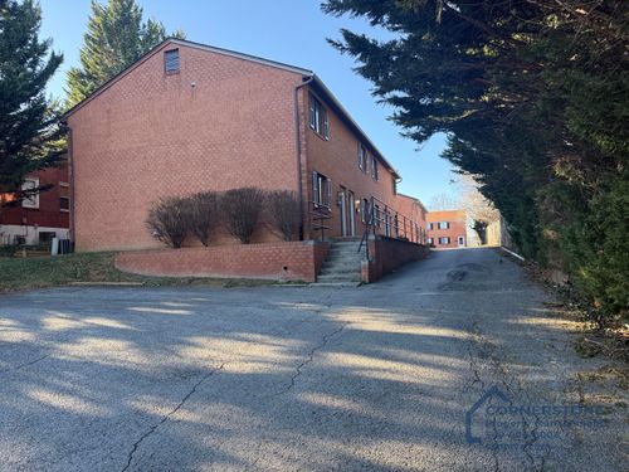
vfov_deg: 56.8
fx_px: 436
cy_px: 236
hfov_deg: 71.6
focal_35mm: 24
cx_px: 314
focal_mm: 6.76
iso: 100
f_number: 1.78
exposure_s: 1/395
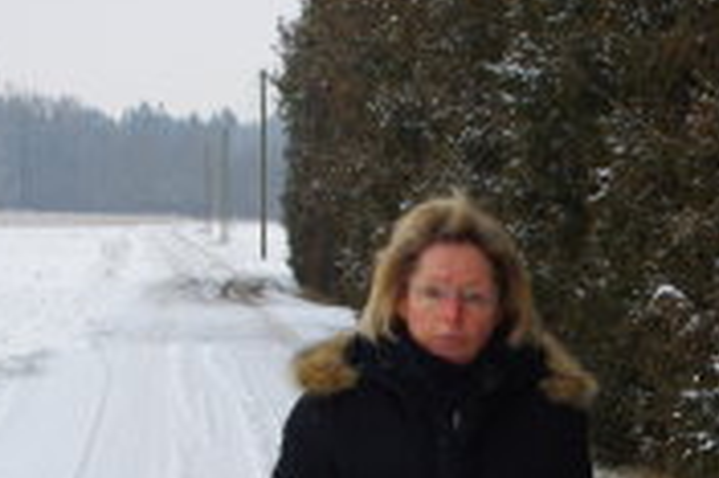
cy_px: 623
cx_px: 768
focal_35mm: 162
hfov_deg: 12.5
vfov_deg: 8.3
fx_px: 3232
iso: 100
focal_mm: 37.5
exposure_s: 1/90
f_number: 6.7
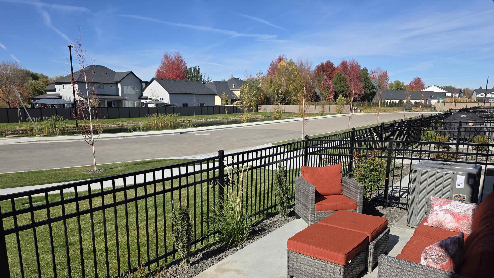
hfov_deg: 71.9
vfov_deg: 44.1
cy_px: 170
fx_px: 341
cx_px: 238
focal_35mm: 26
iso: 80
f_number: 1.7
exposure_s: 1/6809
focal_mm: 6.3
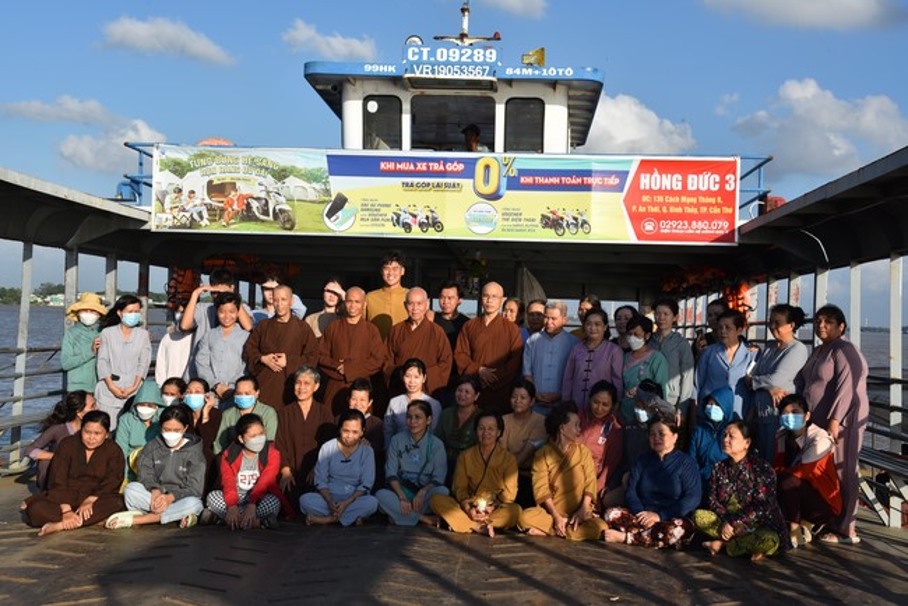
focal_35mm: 46
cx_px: 454
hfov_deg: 42.7
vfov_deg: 29.3
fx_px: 1161
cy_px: 303
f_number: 9
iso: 200
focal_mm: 46
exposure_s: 1/320
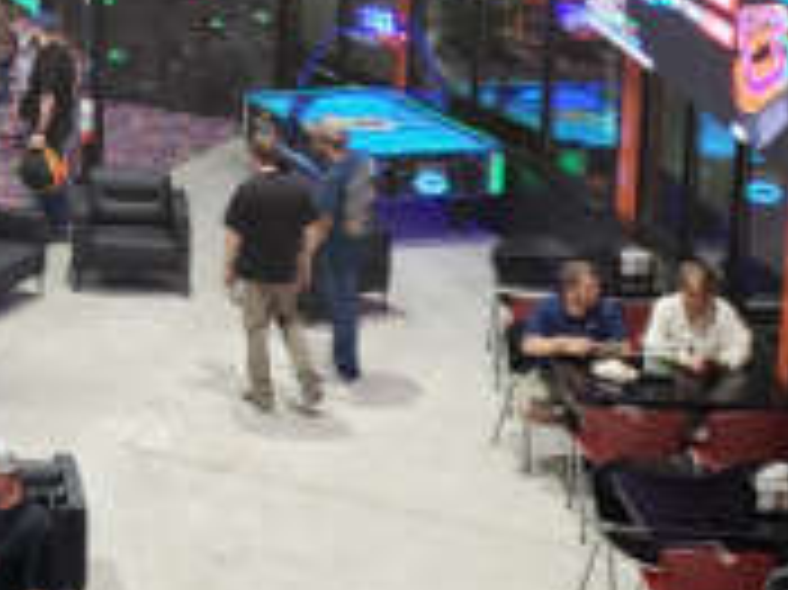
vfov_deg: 14.0
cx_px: -252
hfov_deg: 17.6
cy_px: -2
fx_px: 2366
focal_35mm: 104
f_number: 1.5
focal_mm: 4.3
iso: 160
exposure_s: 1/60
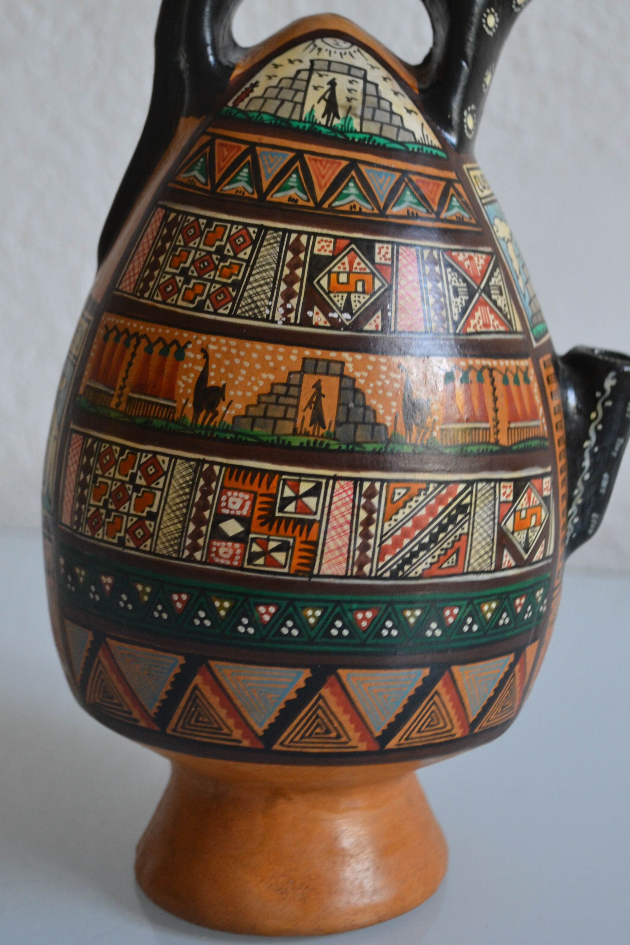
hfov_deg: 21.2
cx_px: 334
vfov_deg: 31.3
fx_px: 1680
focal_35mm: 64
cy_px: 362
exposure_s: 1/20
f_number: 4.8
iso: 400
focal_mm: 32
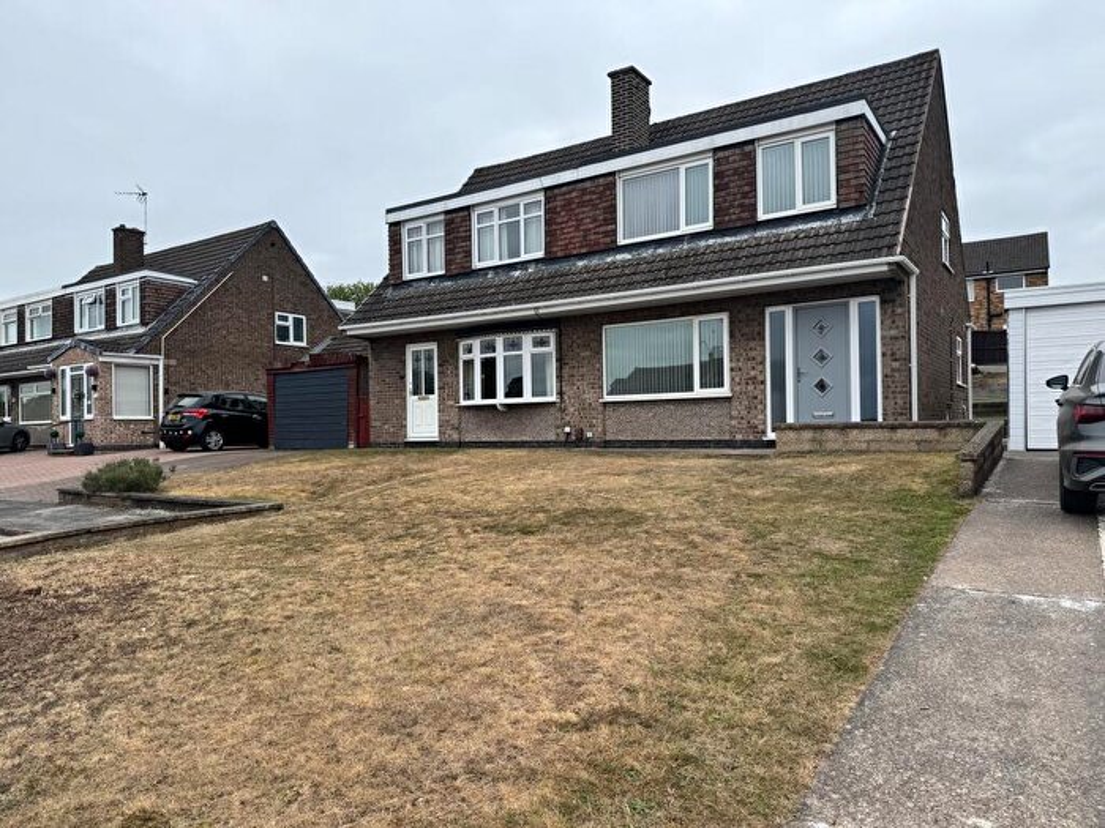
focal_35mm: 24
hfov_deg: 71.6
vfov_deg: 56.8
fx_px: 766
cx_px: 552
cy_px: 414
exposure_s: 1/1869
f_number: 1.78
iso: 80
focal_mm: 6.76
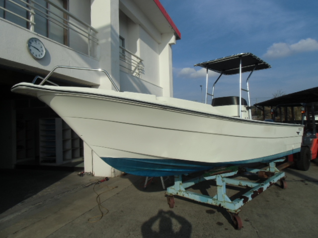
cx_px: 159
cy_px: 119
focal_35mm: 24
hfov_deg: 71.6
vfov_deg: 56.8
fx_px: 220
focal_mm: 4.24
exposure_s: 1/250
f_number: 7.9
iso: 64
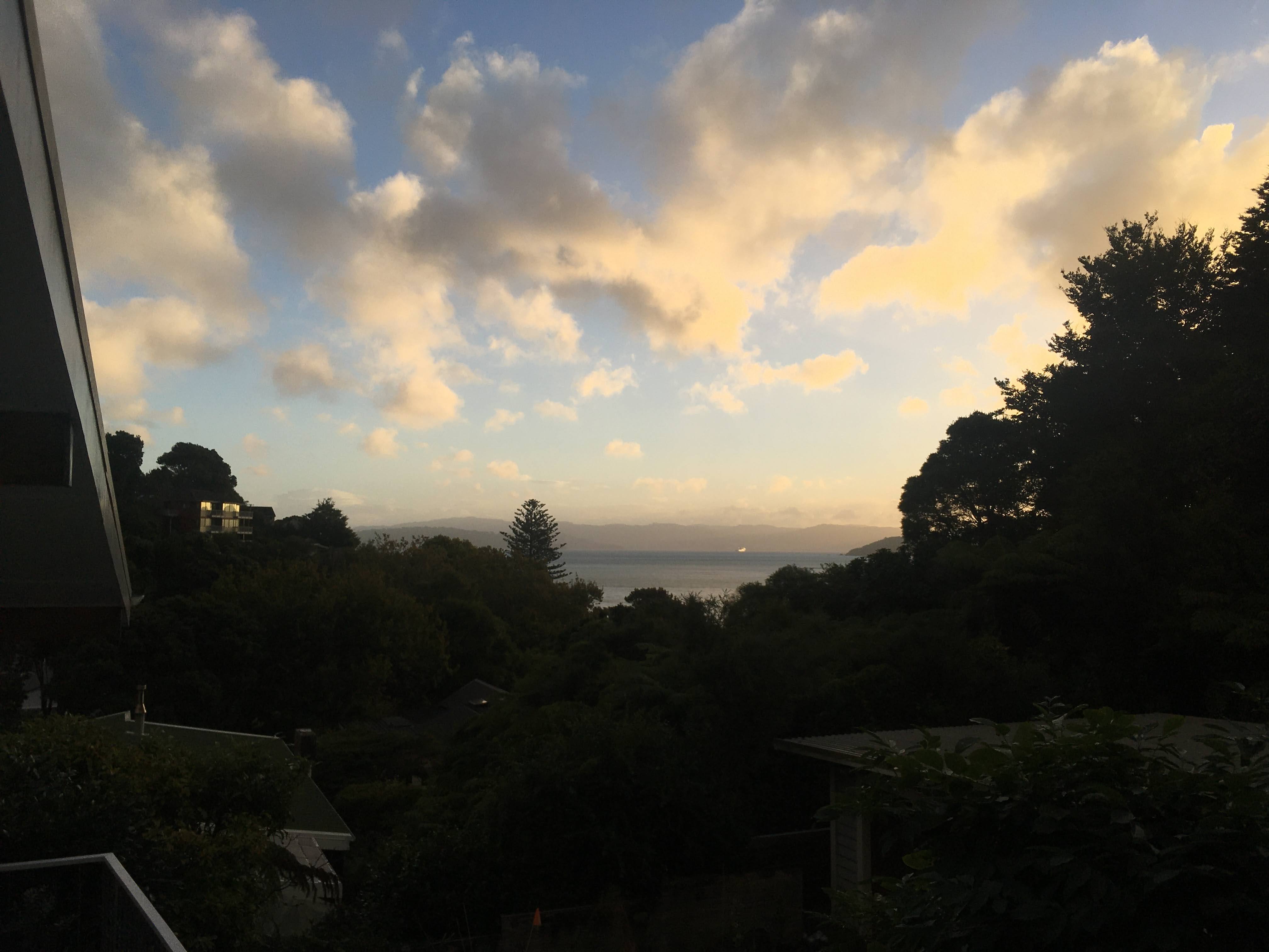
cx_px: 634
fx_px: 1063
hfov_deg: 61.7
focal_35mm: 29
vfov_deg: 48.2
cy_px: 476
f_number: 2.2
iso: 25
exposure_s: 1/1374
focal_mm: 4.15
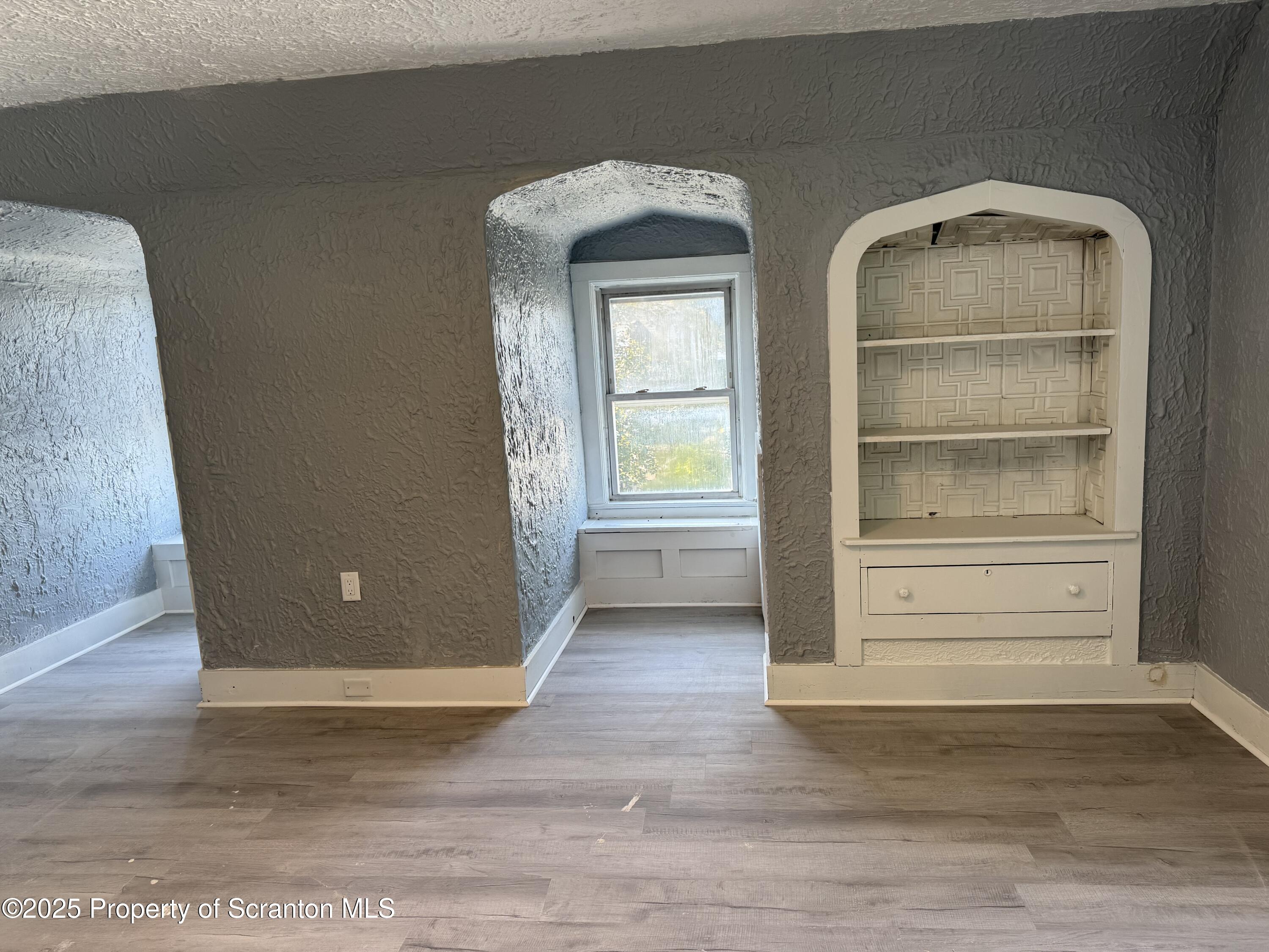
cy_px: 476
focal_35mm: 24
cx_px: 634
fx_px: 880
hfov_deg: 71.6
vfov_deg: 56.8
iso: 100
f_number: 1.78
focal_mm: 6.76
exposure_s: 1/121
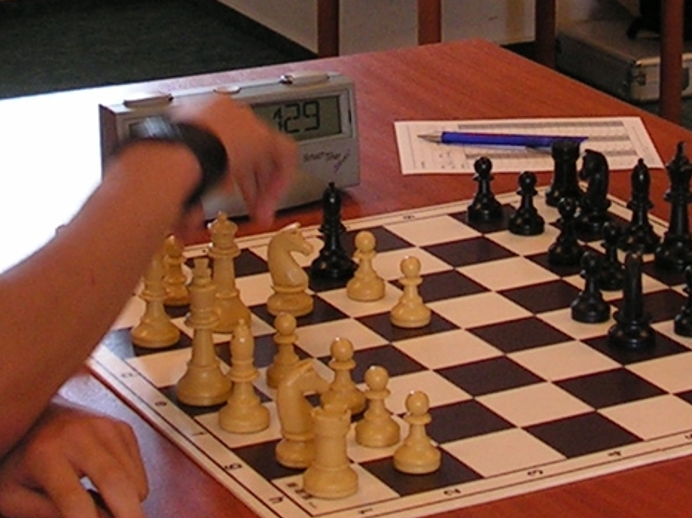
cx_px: 409
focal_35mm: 124
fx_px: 2477
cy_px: 1
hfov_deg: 15.9
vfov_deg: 11.8
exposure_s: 1/40
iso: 100
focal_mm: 6
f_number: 3.2
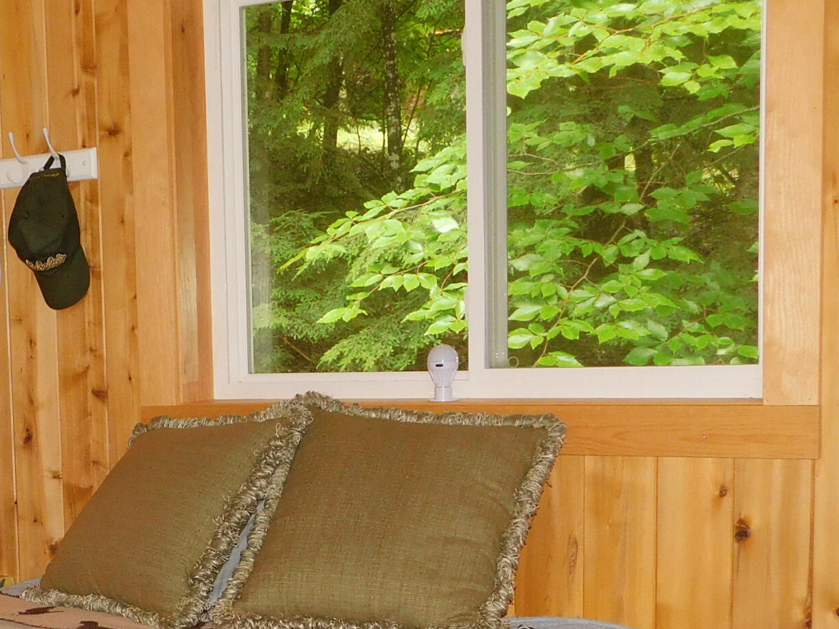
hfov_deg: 25.6
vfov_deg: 19.8
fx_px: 1769
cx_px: 32
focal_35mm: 73
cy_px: 554
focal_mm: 5.3
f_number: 3.2
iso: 220
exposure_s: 1/30
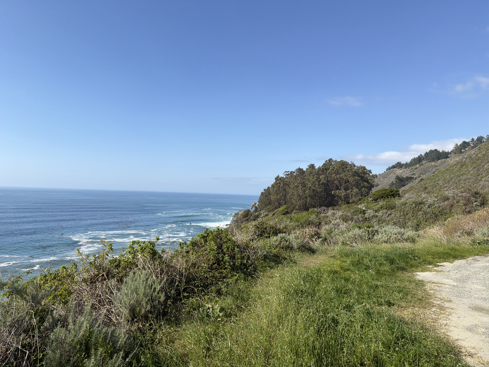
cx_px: 244
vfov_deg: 56.8
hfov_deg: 71.6
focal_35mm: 24
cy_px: 184
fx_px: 339
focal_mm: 6.76
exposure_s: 1/4405
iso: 80
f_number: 1.78
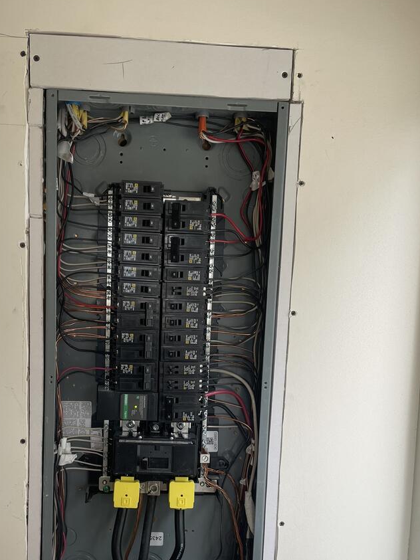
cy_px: 378
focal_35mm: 37
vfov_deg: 49.2
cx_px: 161
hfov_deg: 38.4
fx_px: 599
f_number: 1.6
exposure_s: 1/121
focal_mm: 4.2
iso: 40
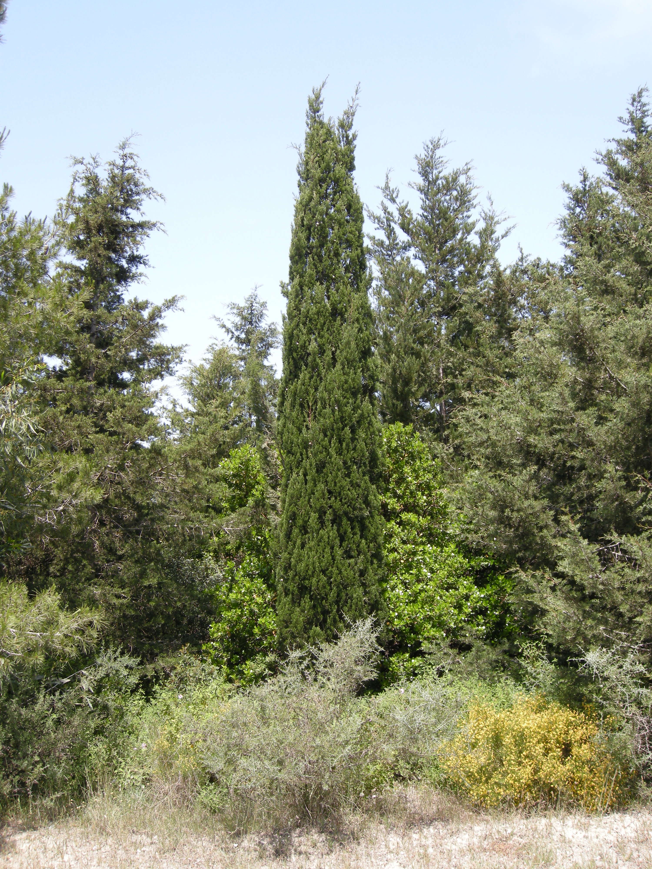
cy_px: 434
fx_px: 879
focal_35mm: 35
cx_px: 326
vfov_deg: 52.6
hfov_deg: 40.7
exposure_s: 1/138
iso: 64
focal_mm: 7.5
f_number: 4.3
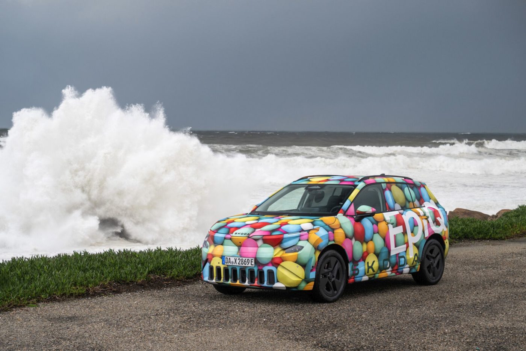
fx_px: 1023
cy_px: 176
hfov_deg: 28.8
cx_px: 263
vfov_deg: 19.5
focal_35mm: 70
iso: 200
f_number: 7.1
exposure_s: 1/125
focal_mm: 70
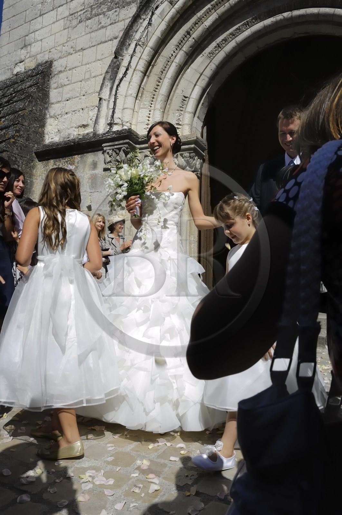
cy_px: 258
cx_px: 171
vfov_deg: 70.5
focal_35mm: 26
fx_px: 364
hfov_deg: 50.3
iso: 100
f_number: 11
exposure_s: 1/160
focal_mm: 17
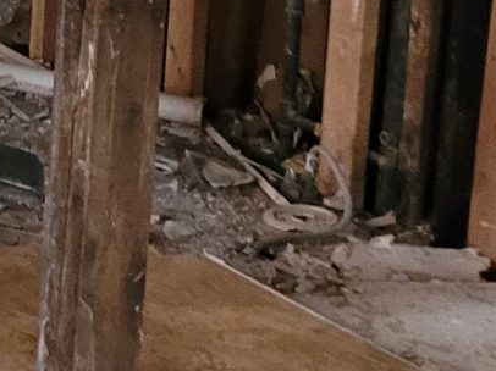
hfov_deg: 9.7
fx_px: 2349
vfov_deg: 8.4
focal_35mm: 164
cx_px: -928
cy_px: -469
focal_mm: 5.4
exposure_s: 1/40
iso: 400
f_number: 1.8
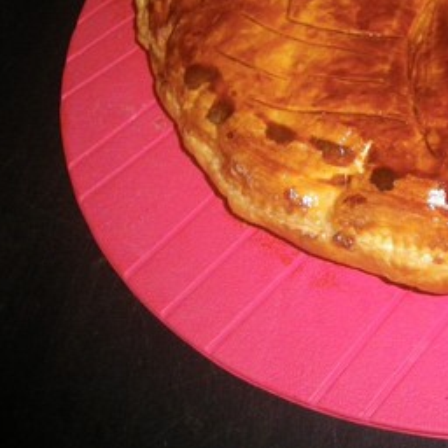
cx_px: 497
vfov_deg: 28.6
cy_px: 56
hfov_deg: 27.0
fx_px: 849
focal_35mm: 58
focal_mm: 4.9
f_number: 2.6
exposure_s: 1/60
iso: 400
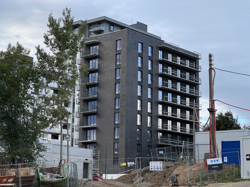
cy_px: 94
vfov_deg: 19.1
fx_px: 556
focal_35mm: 77
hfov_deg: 25.3
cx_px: 125
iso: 32
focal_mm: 9
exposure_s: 1/164
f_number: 2.8
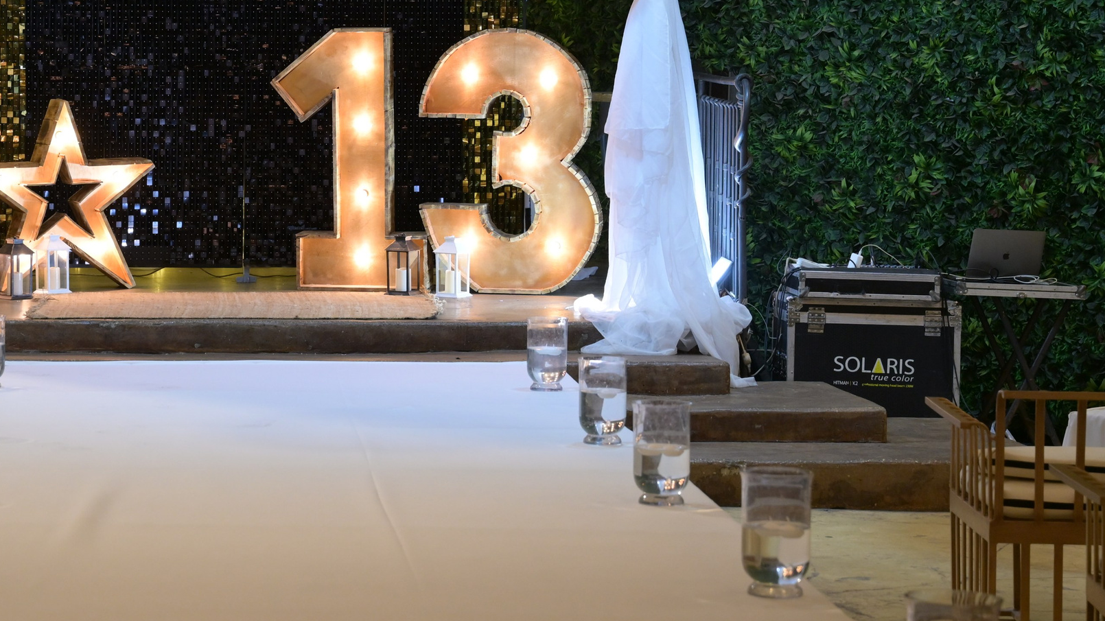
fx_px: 2783
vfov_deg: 12.6
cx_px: 277
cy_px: 70
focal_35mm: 95
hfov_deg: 22.3
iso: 1600
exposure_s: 1/200
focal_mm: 57
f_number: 4.5
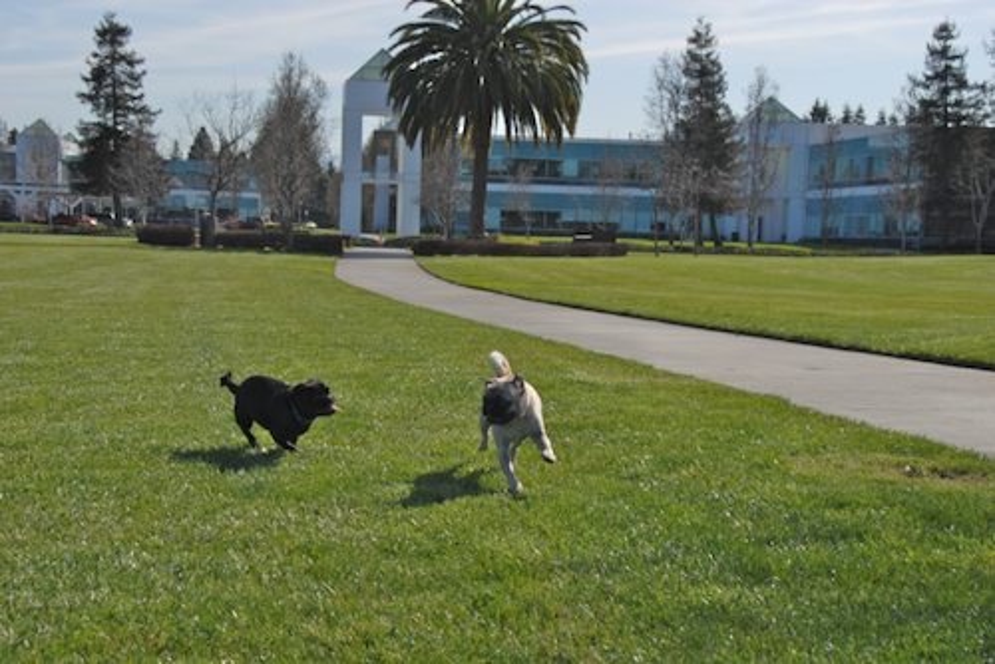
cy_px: 332
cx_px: 498
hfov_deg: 36.9
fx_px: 1493
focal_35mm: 54
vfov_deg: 25.1
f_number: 8
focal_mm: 36
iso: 100
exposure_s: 1/320
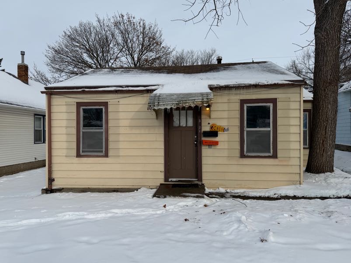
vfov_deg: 54.9
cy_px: 130
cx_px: 176
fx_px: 253
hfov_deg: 69.4
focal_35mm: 25
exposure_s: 1/6173
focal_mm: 6.76
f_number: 1.78
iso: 80
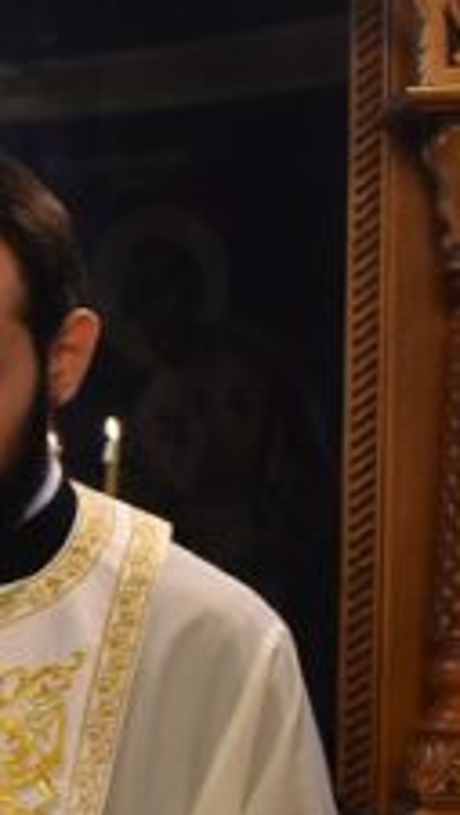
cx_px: -728
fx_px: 3282
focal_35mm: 152
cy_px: 627
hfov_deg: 7.4
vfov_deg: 14.1
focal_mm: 29
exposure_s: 1/60
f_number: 4.2
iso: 1250
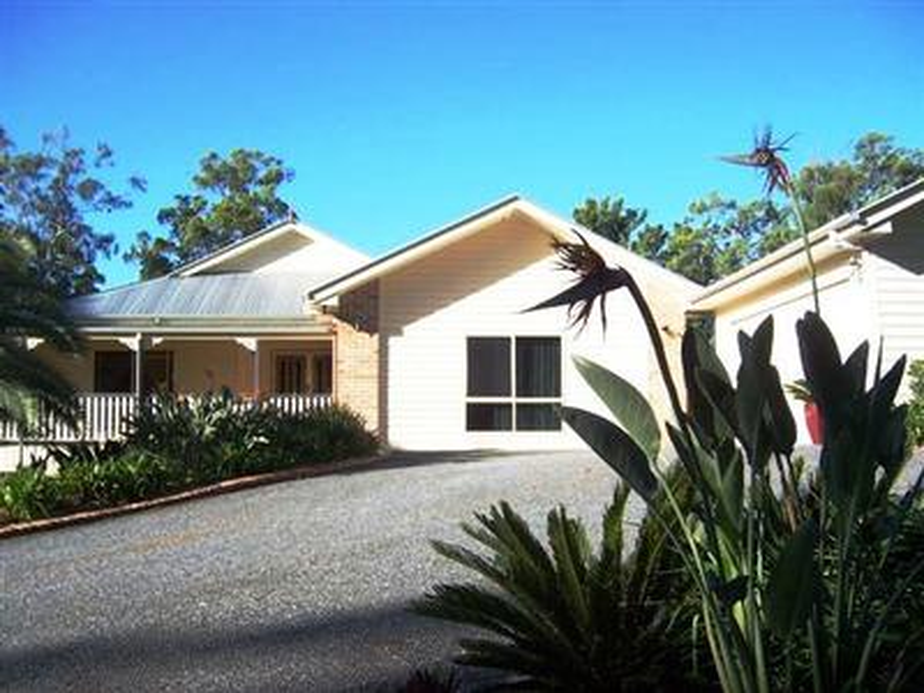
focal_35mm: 36
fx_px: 961
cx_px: 462
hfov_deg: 51.4
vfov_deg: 39.7
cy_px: 346
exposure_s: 1/500
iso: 80
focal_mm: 6.2
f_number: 2.8
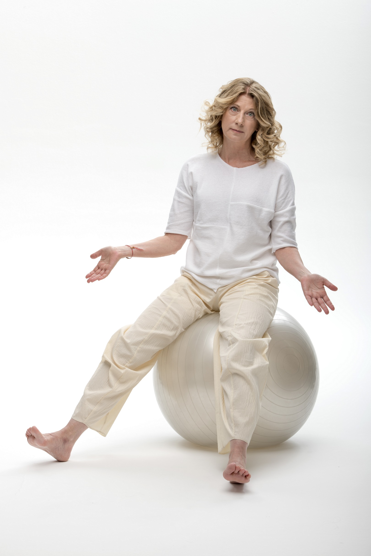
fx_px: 1468
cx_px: 186
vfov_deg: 21.5
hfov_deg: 14.4
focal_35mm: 95
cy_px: 278
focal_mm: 95
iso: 100
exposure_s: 1/200
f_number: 13
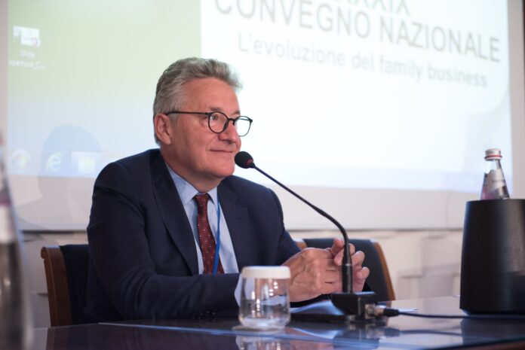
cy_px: 175
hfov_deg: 28.8
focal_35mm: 70
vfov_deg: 19.5
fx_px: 1021
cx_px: 262
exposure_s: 1/160
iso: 2500
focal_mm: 70
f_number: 2.8
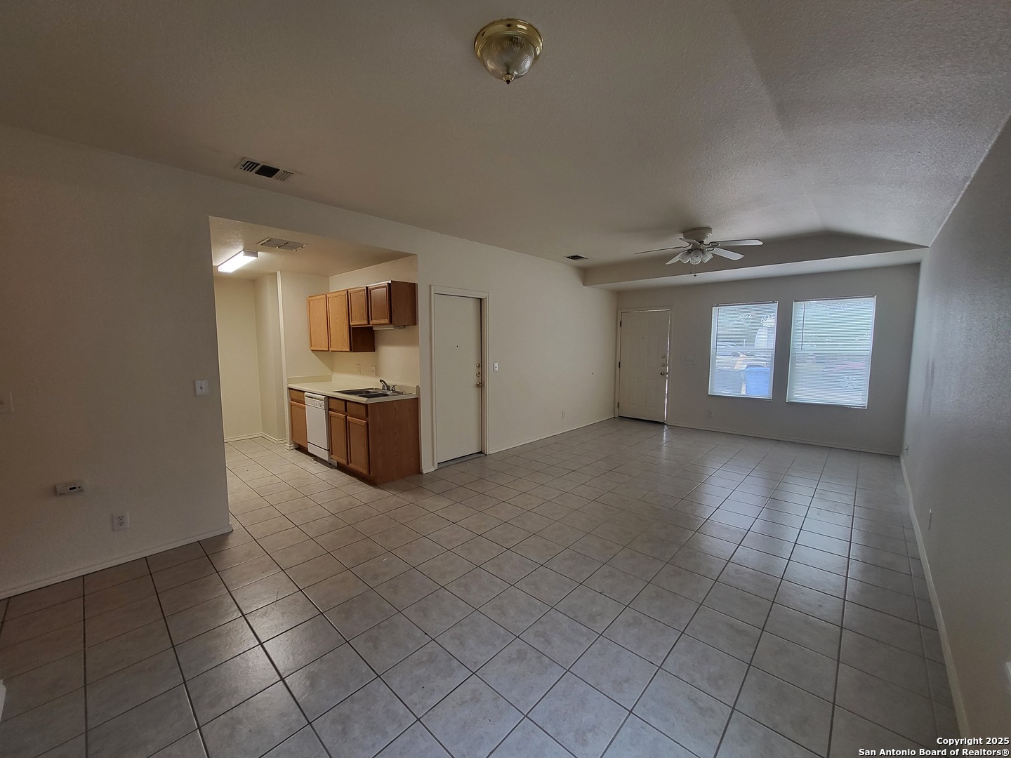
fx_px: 380
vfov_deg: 89.9
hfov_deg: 106.2
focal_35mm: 13
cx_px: 506
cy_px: 379
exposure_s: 1/60
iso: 125
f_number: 2.2
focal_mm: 1.74
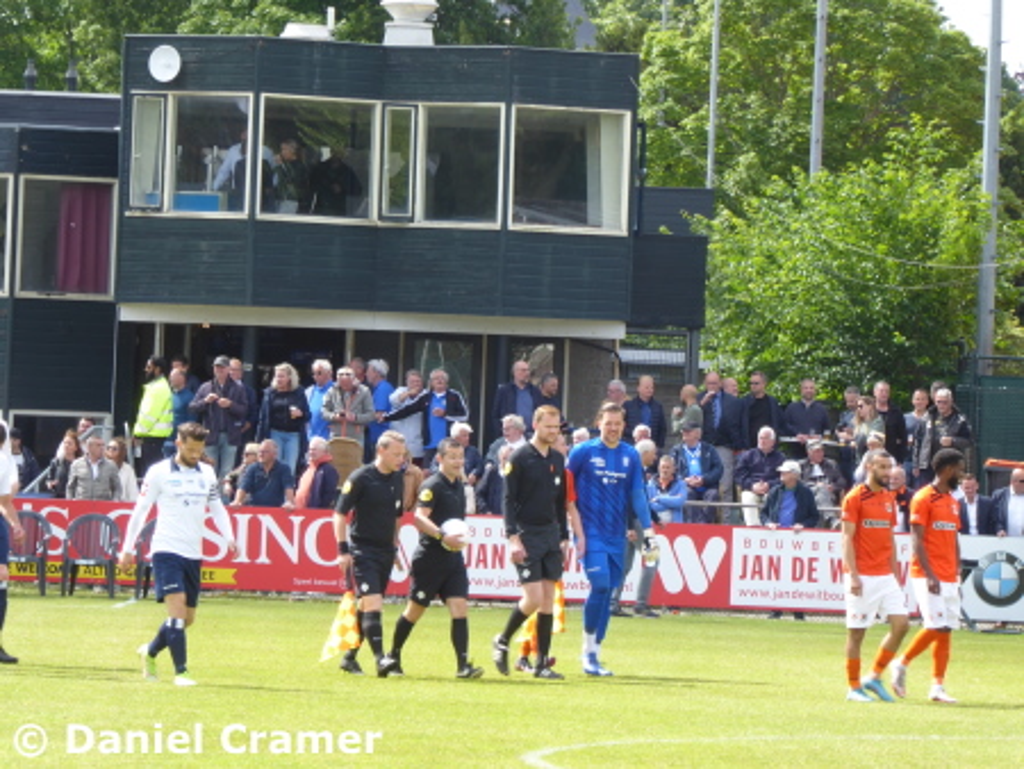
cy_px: 384
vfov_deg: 5.6
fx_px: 7843
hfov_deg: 7.5
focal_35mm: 265
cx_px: 512
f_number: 5.6
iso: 80
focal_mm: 47.5
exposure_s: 1/100
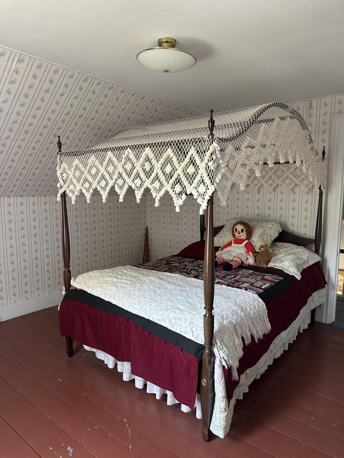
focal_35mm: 24
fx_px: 318
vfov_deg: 71.6
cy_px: 229
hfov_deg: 56.8
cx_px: 172
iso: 250
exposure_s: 1/66
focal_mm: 6.86
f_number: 1.78
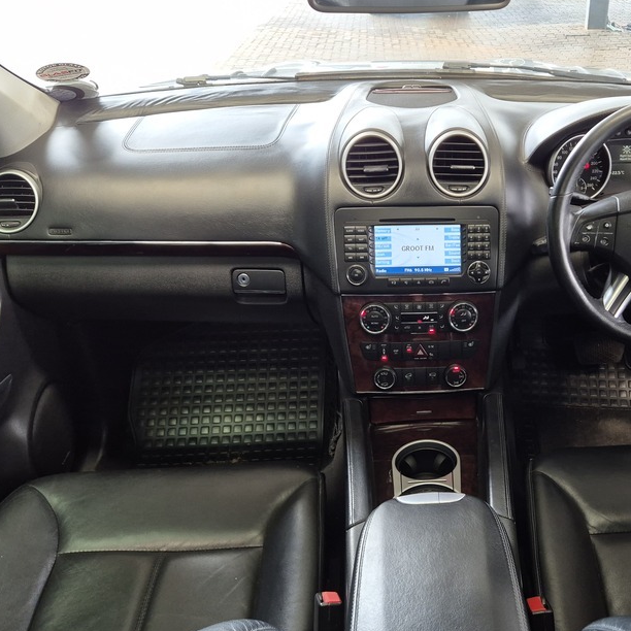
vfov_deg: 48.4
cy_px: 304
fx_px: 701
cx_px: 450
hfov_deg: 47.2
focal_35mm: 34
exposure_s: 1/120
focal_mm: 5.4
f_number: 1.8
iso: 200
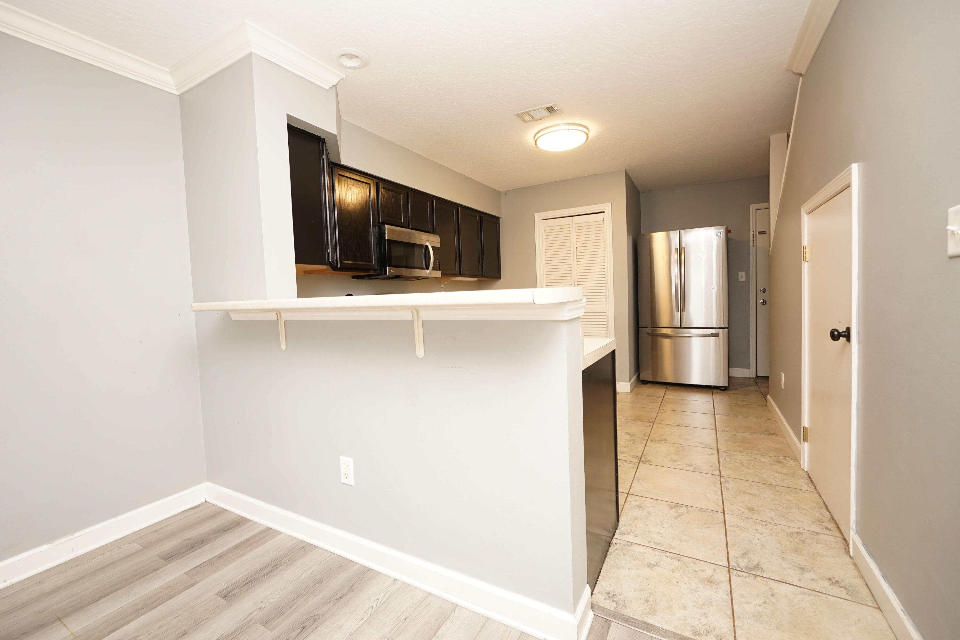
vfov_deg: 77.3
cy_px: 320
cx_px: 480
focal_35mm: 15
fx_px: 400
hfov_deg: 100.4
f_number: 4
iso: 640
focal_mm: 10
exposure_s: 1/60
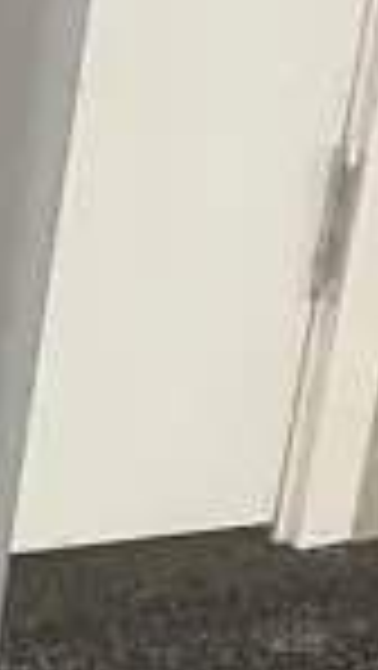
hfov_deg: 5.3
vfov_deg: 10.2
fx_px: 3718
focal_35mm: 209
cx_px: -945
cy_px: 639
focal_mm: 3.99
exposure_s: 1/50
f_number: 1.8
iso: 250
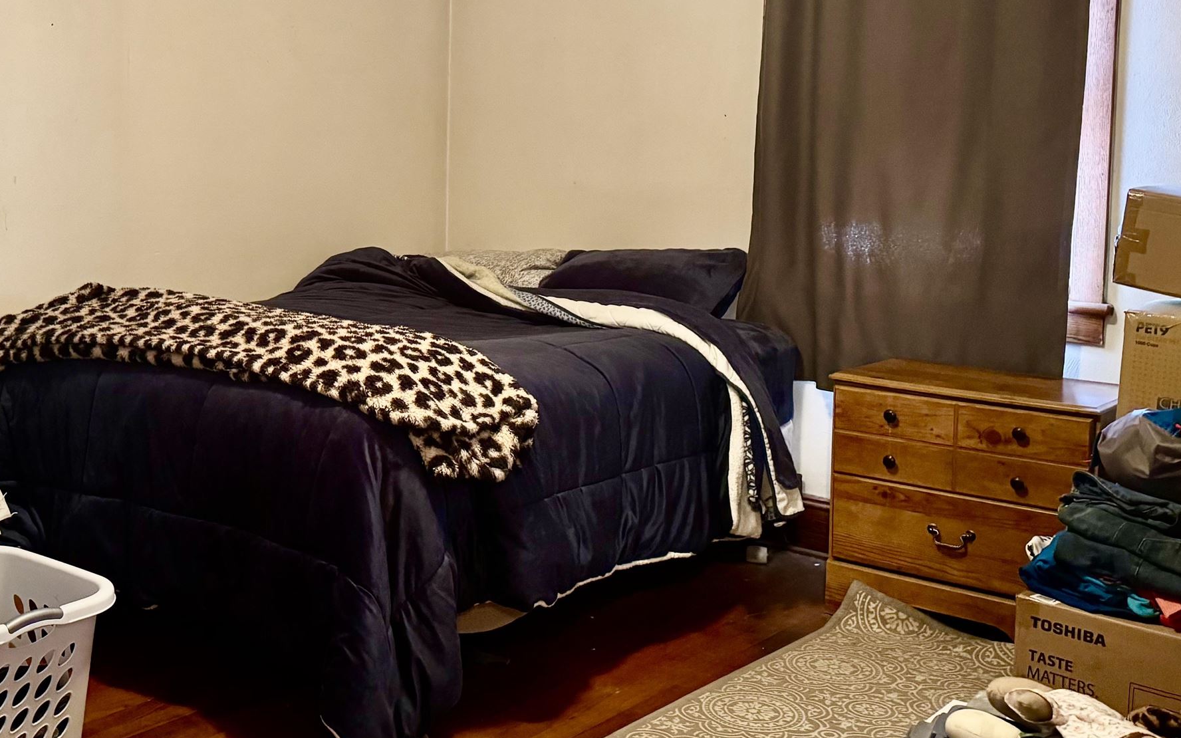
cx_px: 378
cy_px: 221
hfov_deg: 44.5
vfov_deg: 28.9
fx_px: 1416
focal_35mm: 44
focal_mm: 6.76
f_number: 1.78
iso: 1000
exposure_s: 1/30
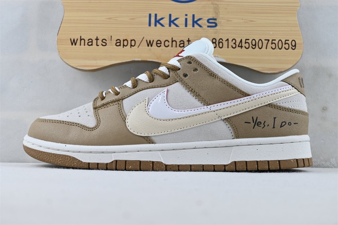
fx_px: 521
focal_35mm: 56
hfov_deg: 35.9
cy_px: 112
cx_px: 169
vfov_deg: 24.4
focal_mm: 37
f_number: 5.3
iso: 100
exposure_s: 1/50
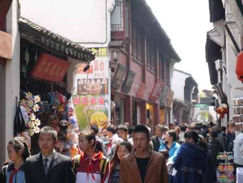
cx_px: 122
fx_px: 590
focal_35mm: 84
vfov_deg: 17.6
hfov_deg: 23.3
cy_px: 92
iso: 160
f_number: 5.6
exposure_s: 1/160
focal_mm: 42
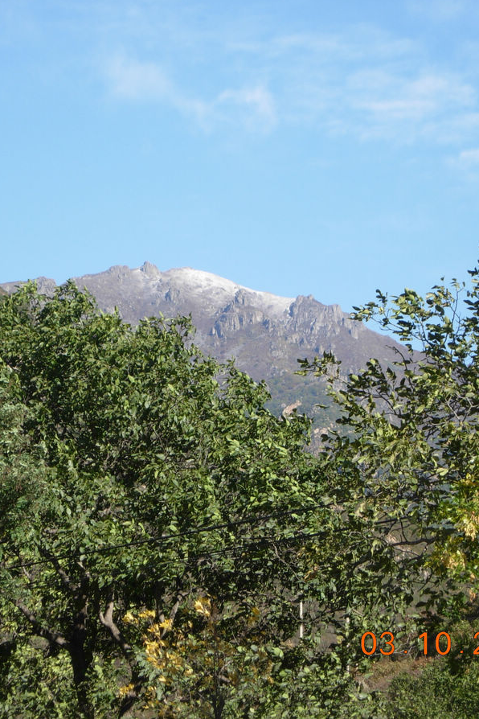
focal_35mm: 176
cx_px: 214
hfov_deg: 7.8
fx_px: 3512
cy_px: 358
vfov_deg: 11.7
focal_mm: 26.3
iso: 50
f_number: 5.3
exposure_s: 1/256
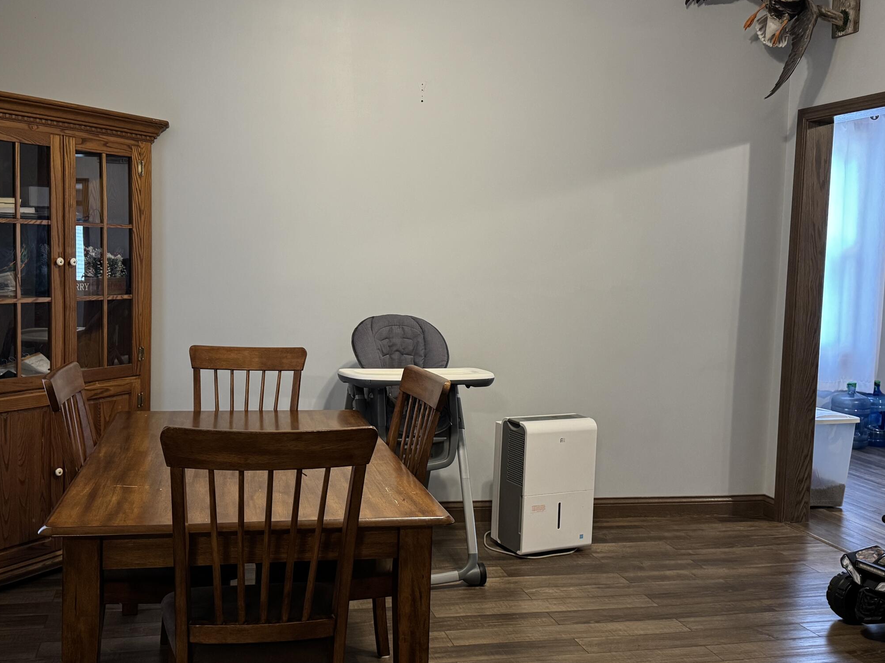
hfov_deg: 51.3
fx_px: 920
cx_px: 398
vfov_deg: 39.7
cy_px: 325
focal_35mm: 36
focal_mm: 6.76
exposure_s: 1/60
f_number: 1.78
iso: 320
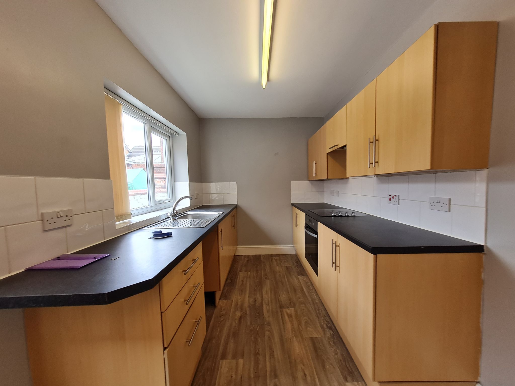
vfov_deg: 89.9
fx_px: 193
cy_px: 193
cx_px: 258
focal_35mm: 13
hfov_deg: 106.2
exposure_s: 1/50
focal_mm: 1.74
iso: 64
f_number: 2.2
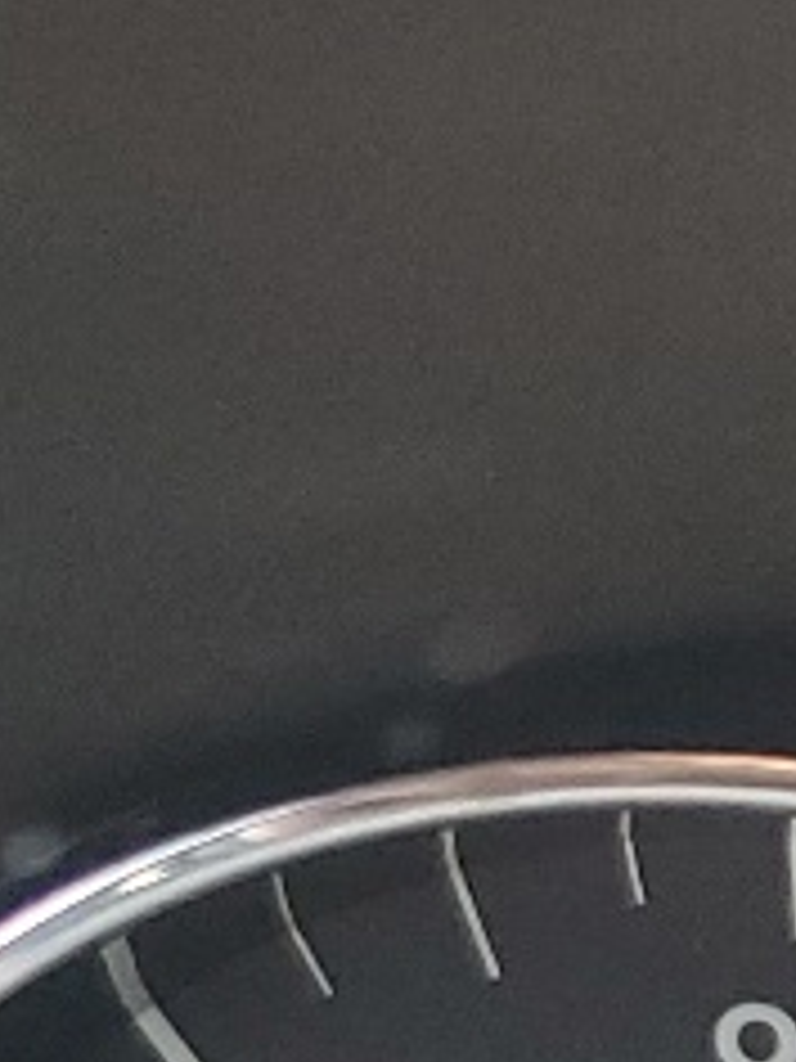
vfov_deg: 9.7
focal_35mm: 176
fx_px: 5396
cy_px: 2660
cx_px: 2410
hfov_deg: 7.4
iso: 84
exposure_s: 1/120
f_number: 1.5
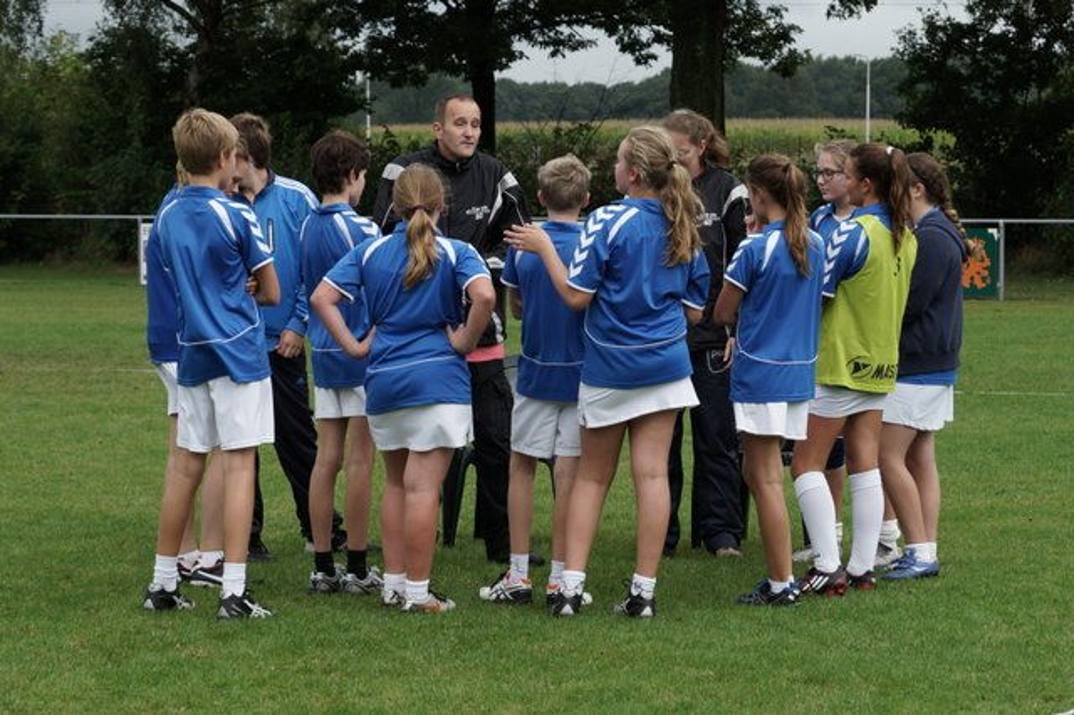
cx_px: 537
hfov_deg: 27.0
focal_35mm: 75
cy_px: 358
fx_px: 2236
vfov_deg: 18.2
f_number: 4.5
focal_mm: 50
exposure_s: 1/250
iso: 100
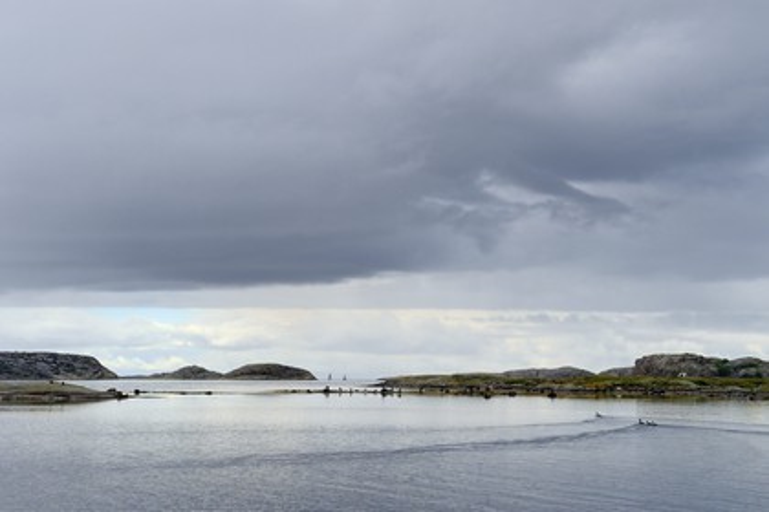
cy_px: 256
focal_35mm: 58
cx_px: 384
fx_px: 1239
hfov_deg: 34.5
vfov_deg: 23.4
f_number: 14
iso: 400
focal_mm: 58
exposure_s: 1/250
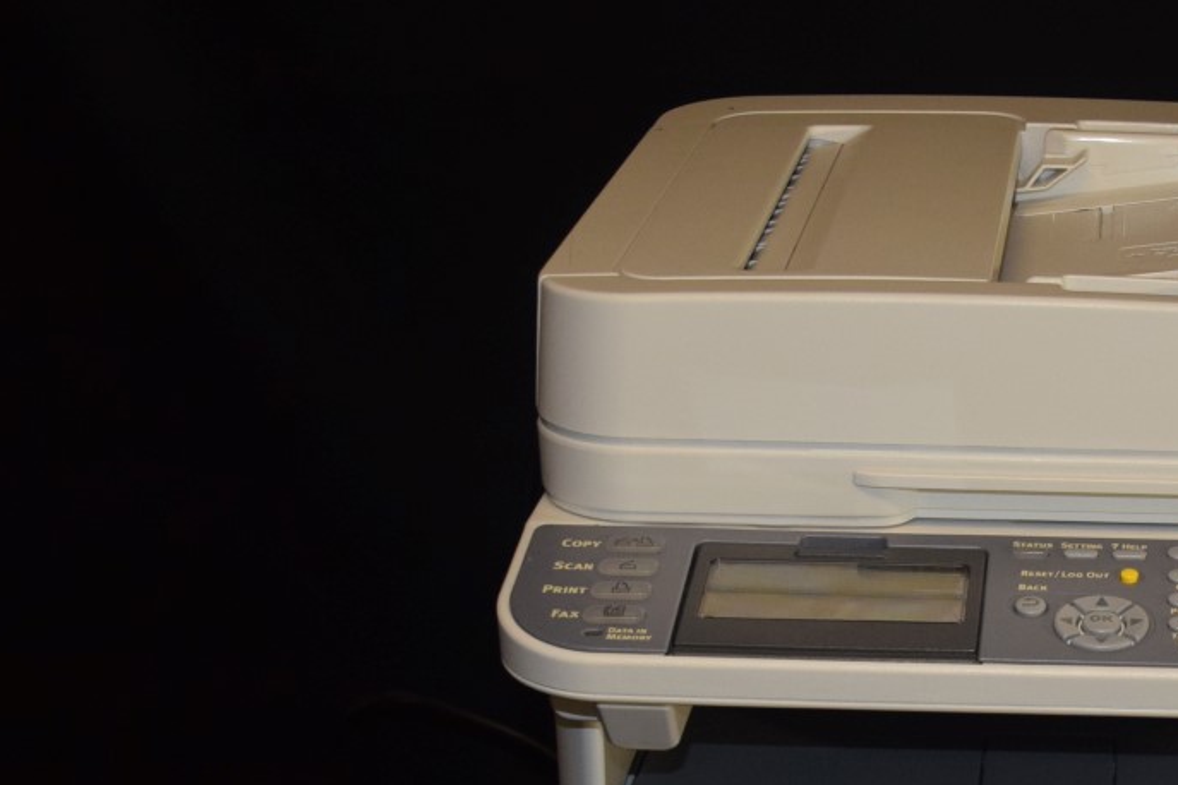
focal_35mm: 81
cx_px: 1132
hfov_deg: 24.1
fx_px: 2656
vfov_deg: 16.4
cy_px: 811
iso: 800
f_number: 5
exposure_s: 1/100
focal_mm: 23
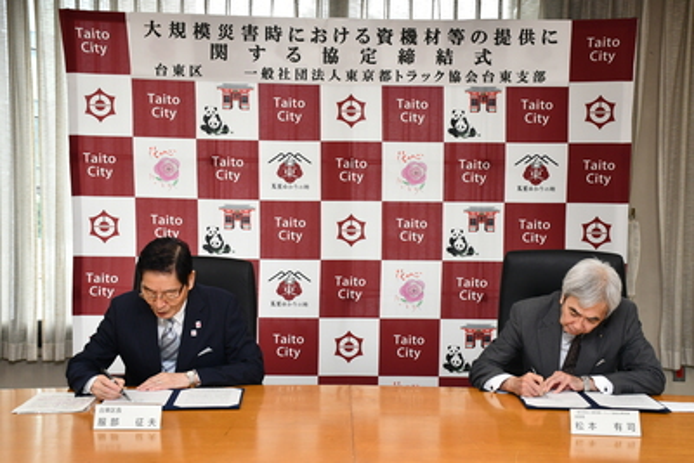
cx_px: 347
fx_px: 1099
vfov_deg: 23.8
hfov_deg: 35.0
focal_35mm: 57
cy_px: 232
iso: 1000
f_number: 7.1
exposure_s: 1/200
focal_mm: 38
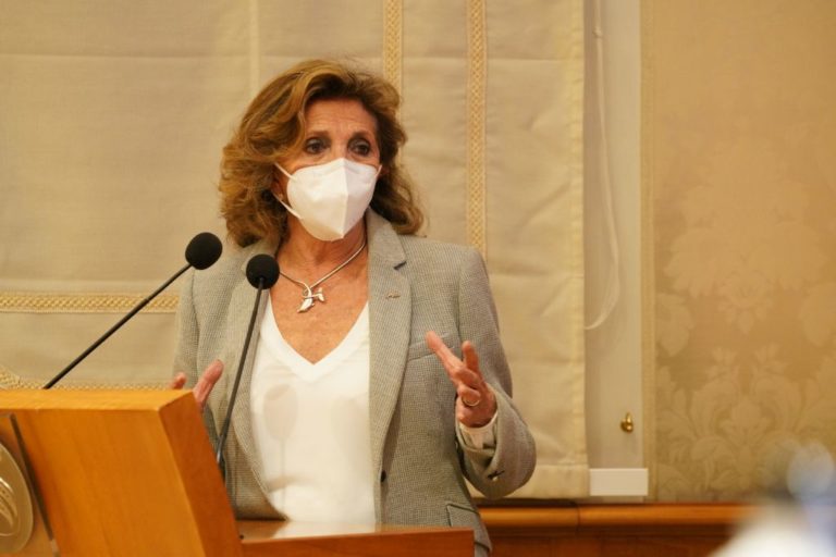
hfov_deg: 7.8
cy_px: 278
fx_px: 6153
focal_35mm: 265
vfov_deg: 5.2
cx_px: 418
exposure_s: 1/125
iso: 5000
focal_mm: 265
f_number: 5.6
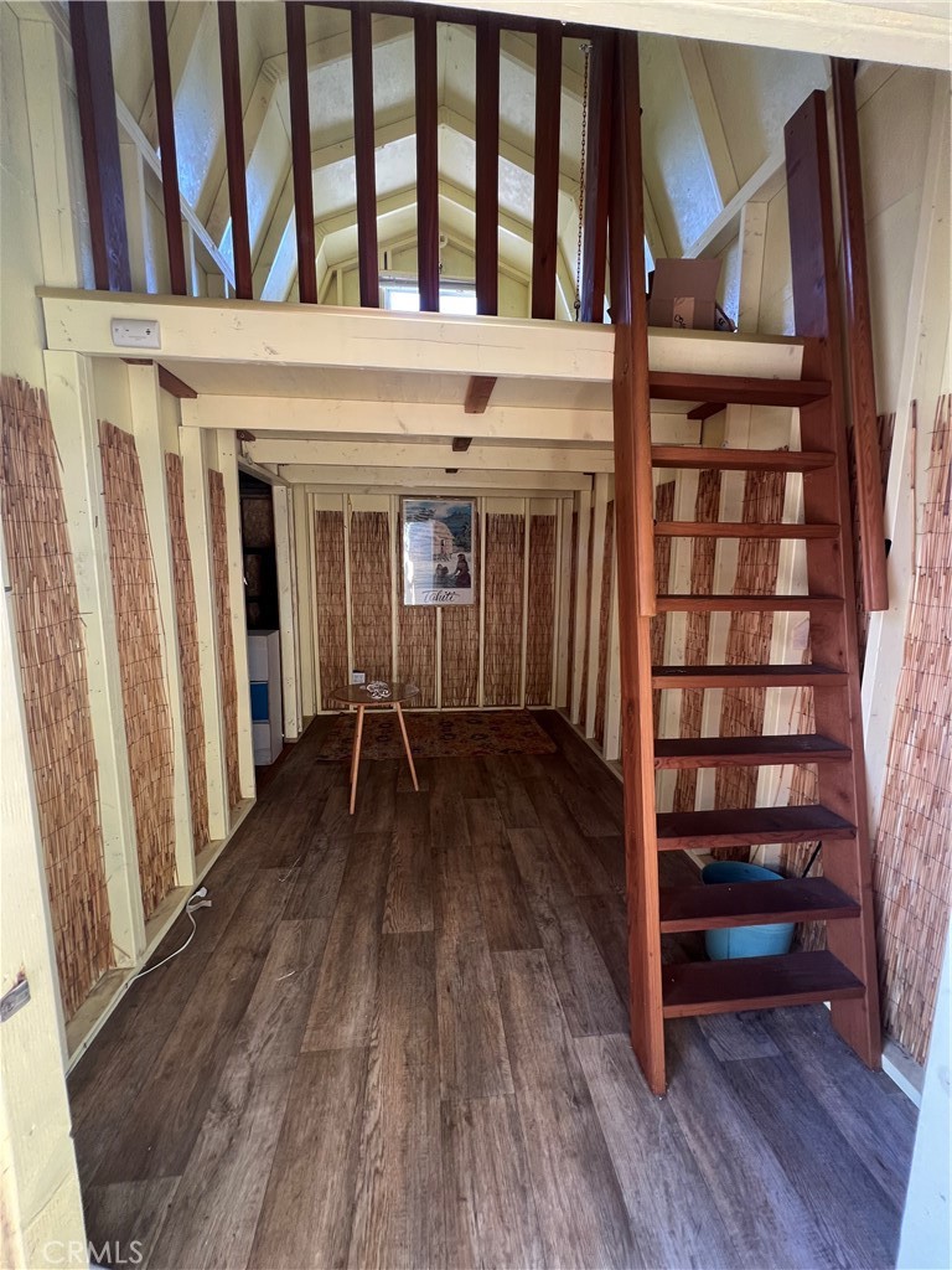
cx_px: 476
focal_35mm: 13
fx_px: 477
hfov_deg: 89.9
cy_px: 635
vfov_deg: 106.2
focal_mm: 1.57
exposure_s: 1/99
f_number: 1.8
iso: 160
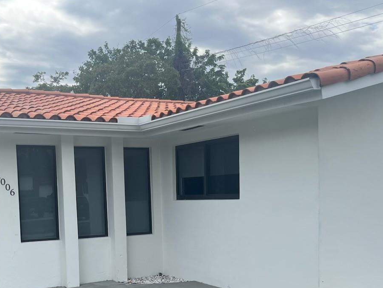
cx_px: 150
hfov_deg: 41.0
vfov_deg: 30.7
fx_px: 509
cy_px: 234
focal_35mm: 46
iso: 50
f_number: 1.6
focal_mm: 5.1
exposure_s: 1/1957
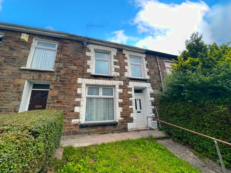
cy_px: 86
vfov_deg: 89.9
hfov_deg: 106.2
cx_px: 116
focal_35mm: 13
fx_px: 87
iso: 32
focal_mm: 1.57
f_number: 1.8
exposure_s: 1/322
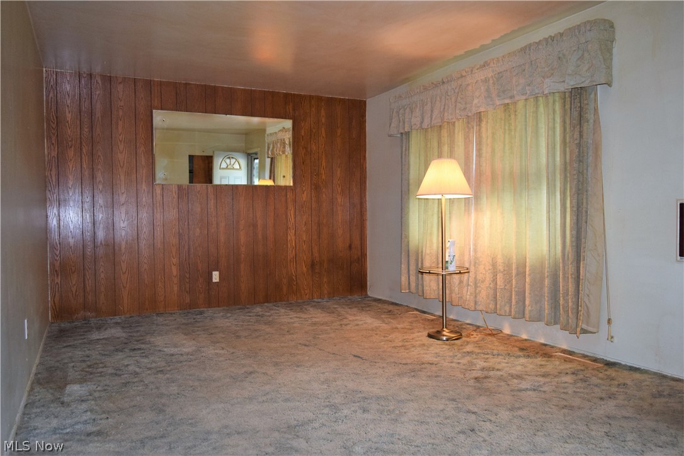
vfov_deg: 47.9
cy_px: 228
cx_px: 342
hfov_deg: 67.4
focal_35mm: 27
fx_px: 513
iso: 1100
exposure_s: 1/60
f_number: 3.5
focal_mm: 18
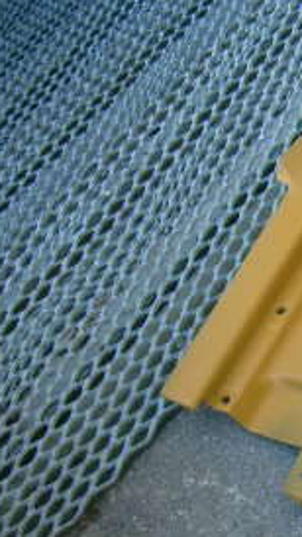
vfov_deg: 23.9
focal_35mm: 89
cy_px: 343
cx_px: 447
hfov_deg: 12.9
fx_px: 1268
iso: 50
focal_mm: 5.95
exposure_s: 1/54
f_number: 2.8
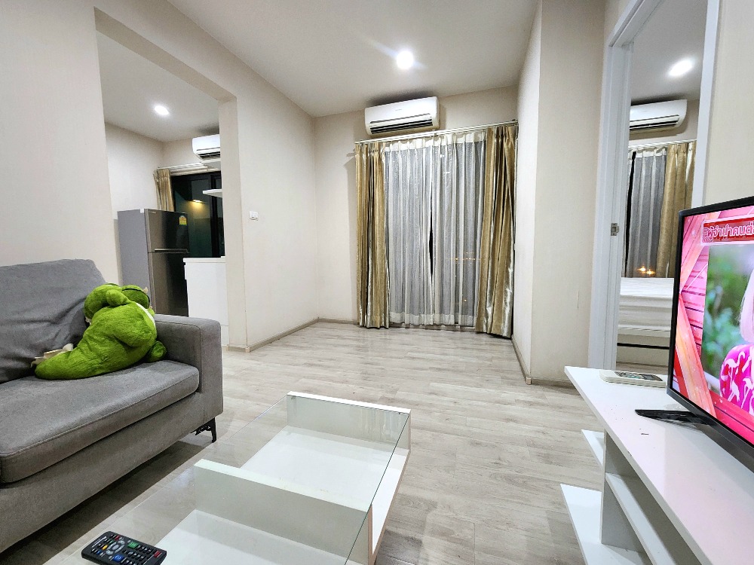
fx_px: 283
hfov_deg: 106.2
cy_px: 282
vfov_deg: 89.9
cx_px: 377
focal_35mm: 13
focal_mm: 2.2
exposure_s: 1/33
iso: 400
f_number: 2.2
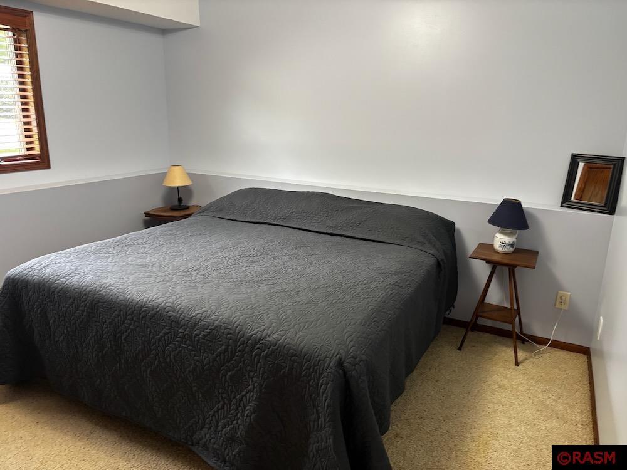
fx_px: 471
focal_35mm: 26
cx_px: 314
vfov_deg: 53.1
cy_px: 235
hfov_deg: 67.3
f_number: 1.6
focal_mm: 5.96
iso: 250
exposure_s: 1/60
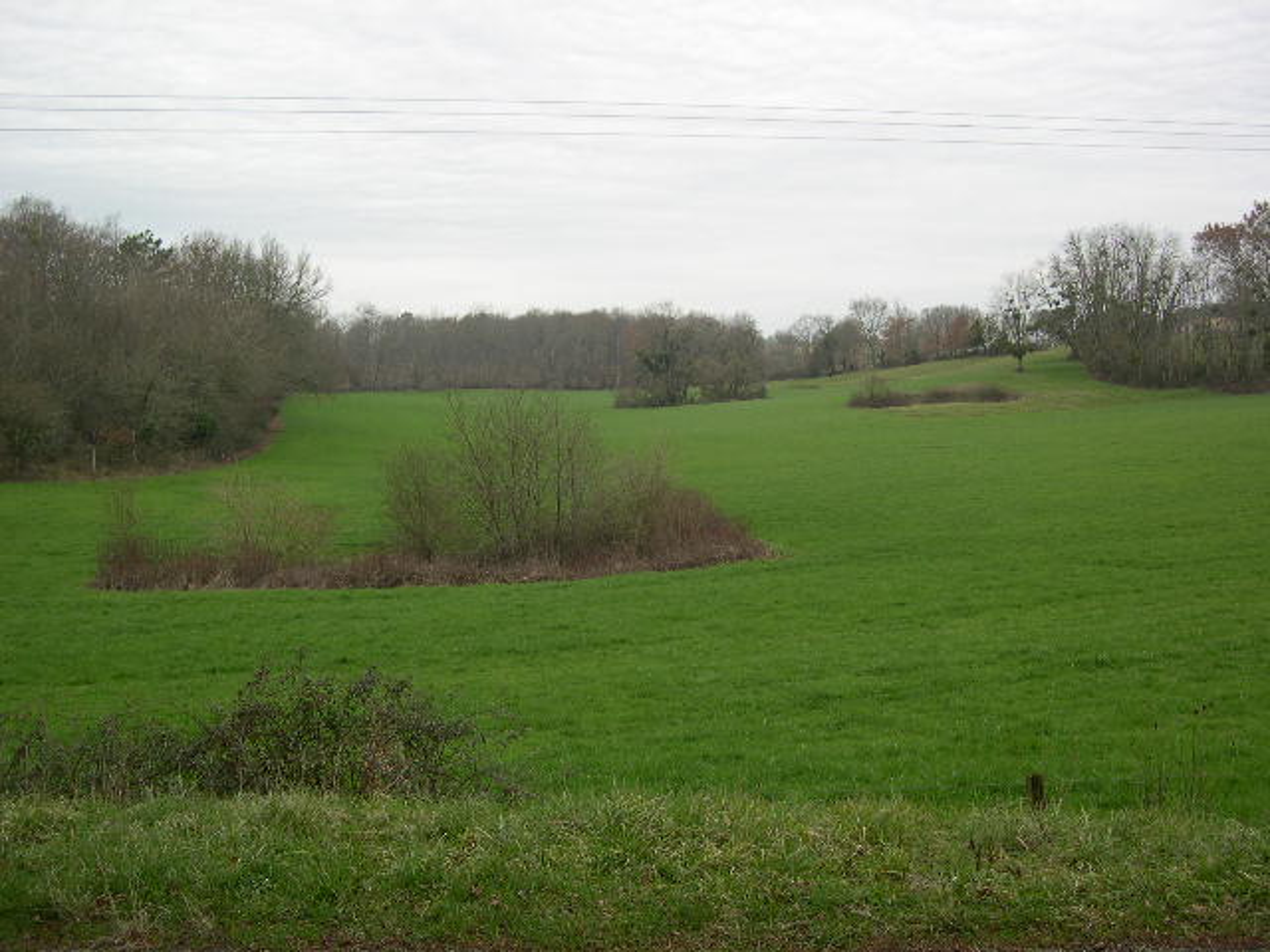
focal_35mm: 38
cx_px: 635
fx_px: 1394
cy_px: 476
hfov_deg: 49.0
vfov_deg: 37.7
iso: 100
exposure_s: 1/256
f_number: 2.8
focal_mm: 8
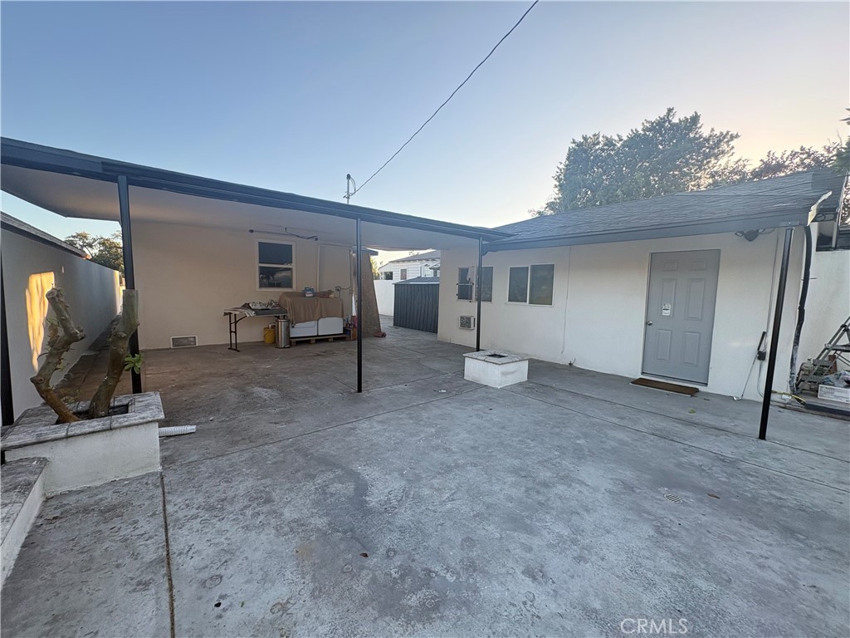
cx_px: 425
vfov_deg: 85.7
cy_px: 319
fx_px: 344
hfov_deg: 102.1
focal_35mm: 14
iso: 64
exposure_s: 1/222
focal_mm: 2.22
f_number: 2.2
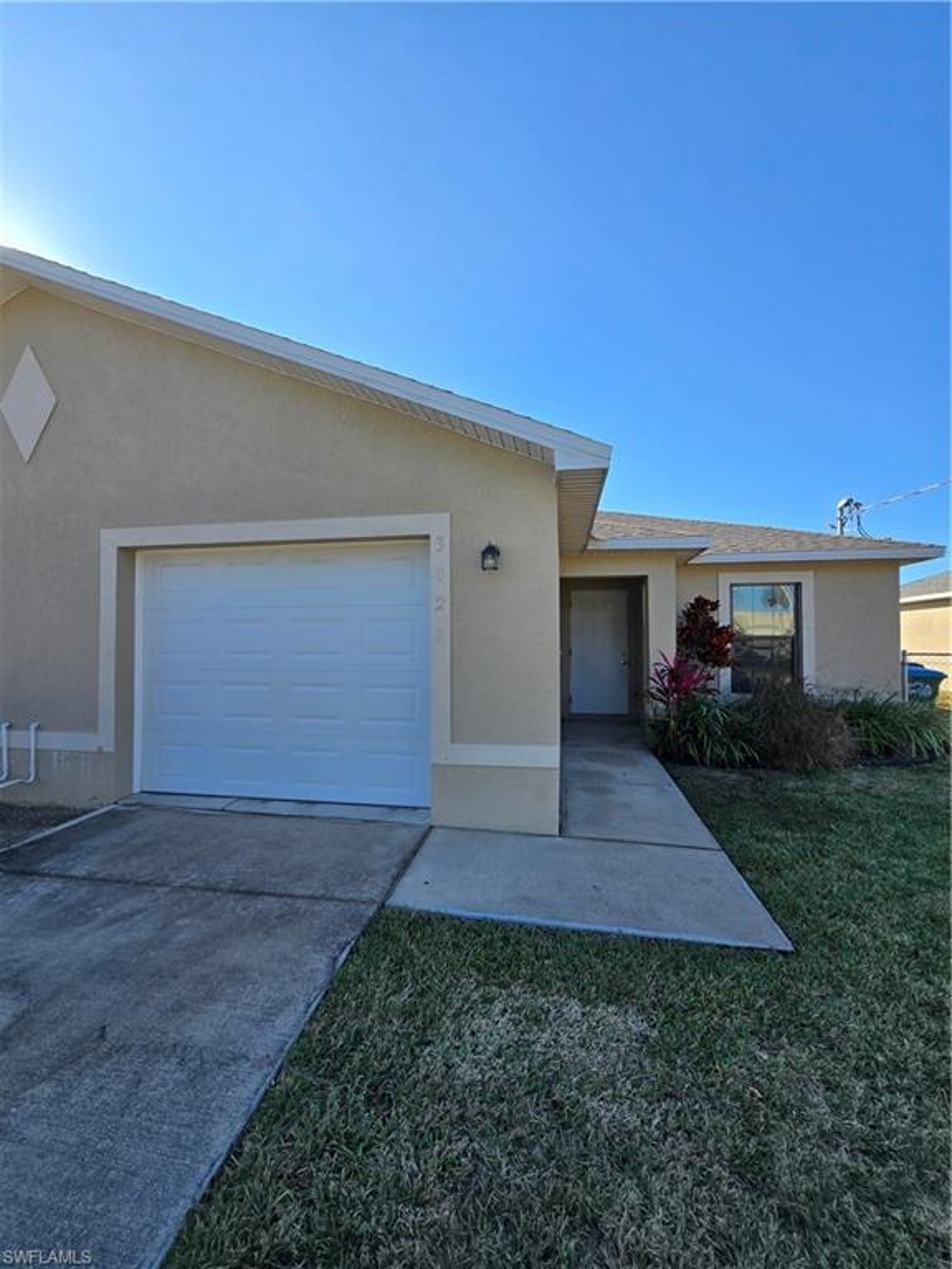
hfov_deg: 89.9
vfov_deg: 106.2
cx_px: 476
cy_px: 634
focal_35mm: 13
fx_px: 477
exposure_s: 1/1262
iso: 50
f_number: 2.2
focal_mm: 2.2
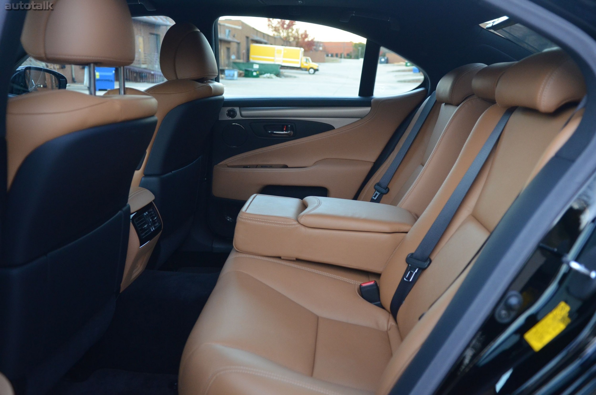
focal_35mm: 30
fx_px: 496
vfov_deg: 43.4
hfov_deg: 62.0
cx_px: 298
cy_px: 198
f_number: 2.8
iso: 1600
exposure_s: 1/60
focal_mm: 20
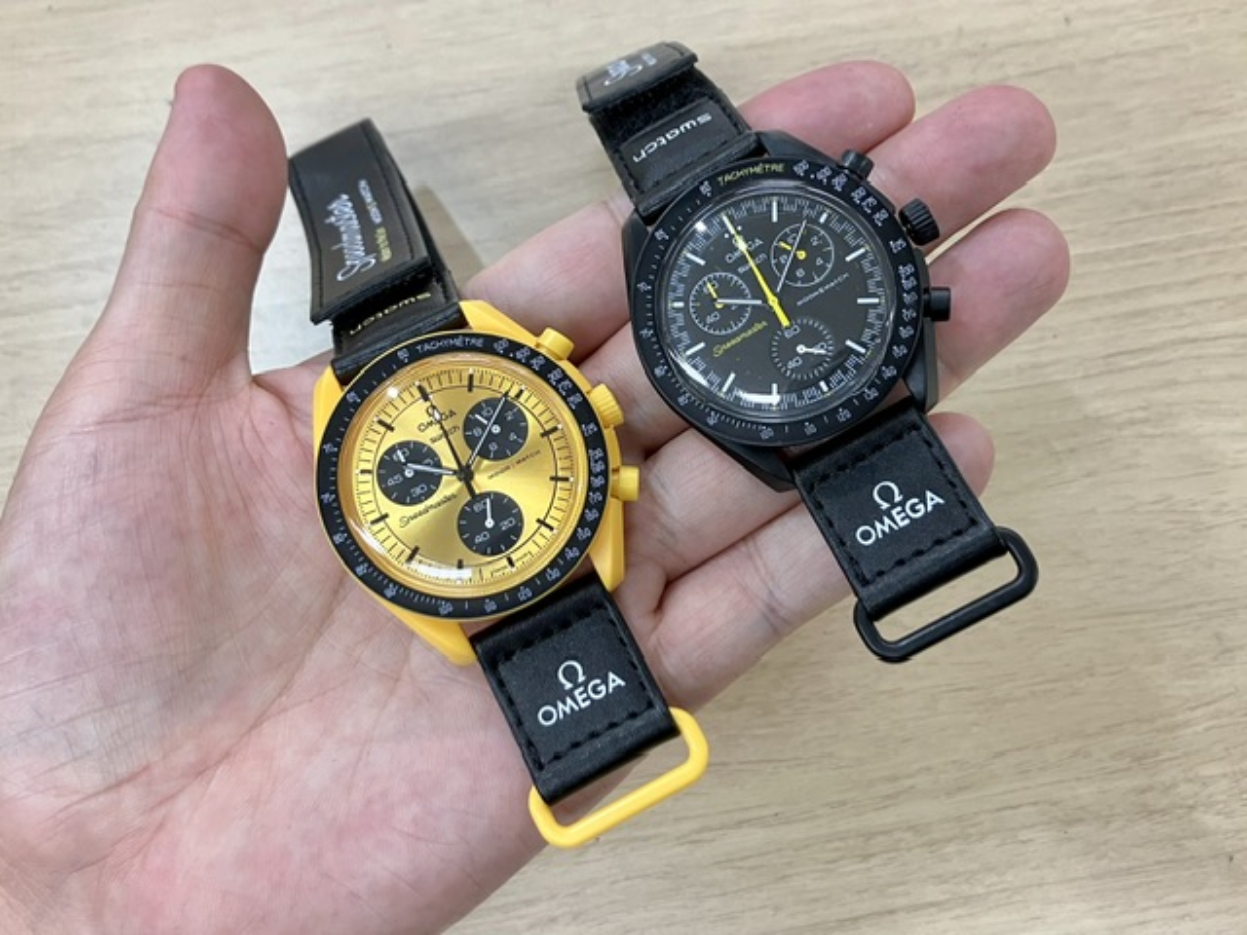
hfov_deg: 63.4
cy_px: 468
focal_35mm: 28
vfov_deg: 49.7
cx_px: 624
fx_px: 1009
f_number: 1.8
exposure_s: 1/50
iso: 80
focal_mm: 3.99
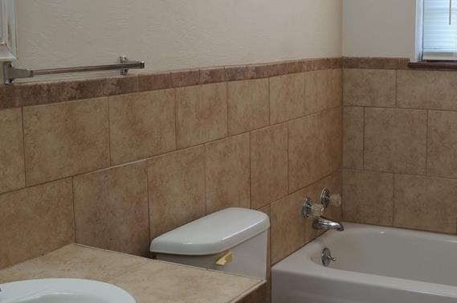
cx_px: 289
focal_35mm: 54
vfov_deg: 25.0
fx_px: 684
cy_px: 144
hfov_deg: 36.7
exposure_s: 1/60
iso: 500
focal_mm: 20
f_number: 4
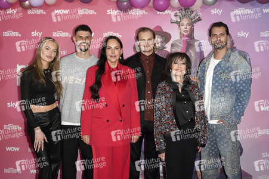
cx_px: 134
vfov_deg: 35.9
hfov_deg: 51.9
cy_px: 90
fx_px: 276
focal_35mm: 37
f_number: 6.3
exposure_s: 1/160
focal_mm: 37
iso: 640
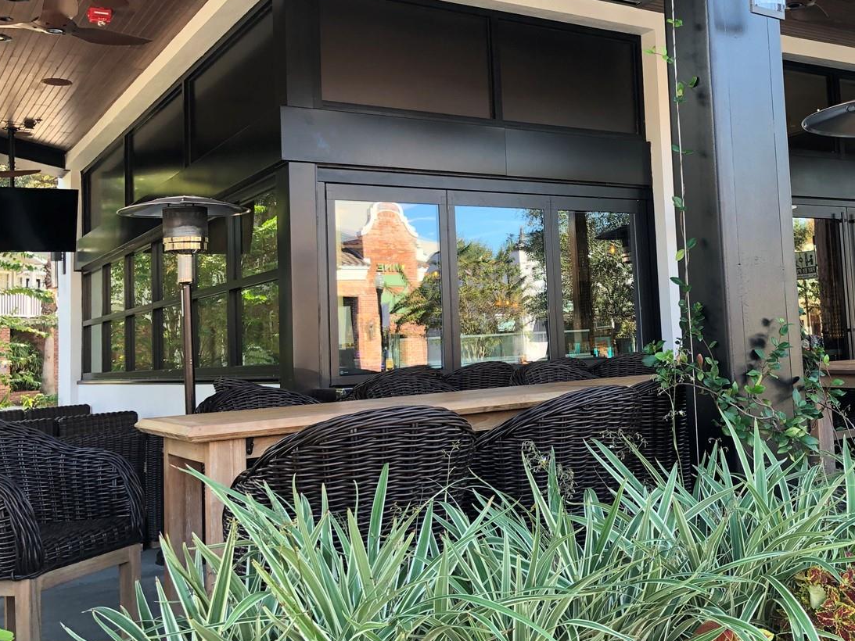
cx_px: 592
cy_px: 256
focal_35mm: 41
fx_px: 1013
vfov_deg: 35.0
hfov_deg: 44.9
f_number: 1.8
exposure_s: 1/120
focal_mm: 4
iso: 40
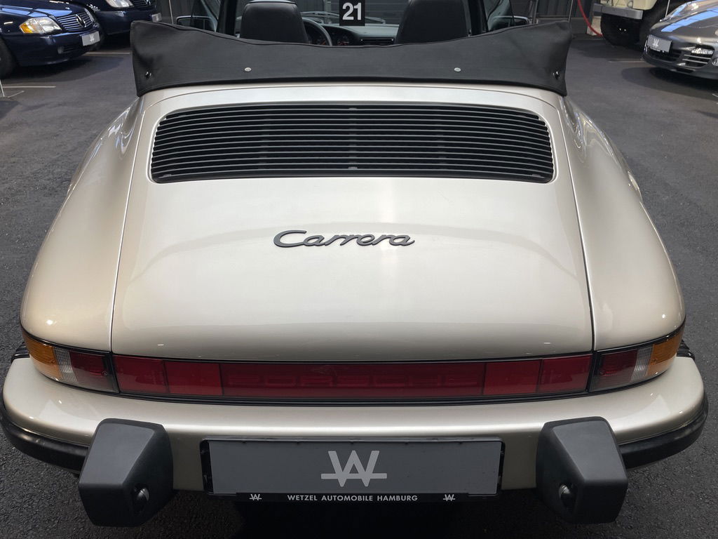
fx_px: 539
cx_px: 359
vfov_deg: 53.1
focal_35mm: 26
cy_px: 270
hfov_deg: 67.3
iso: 40
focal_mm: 4.2
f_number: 1.6
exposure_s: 1/100
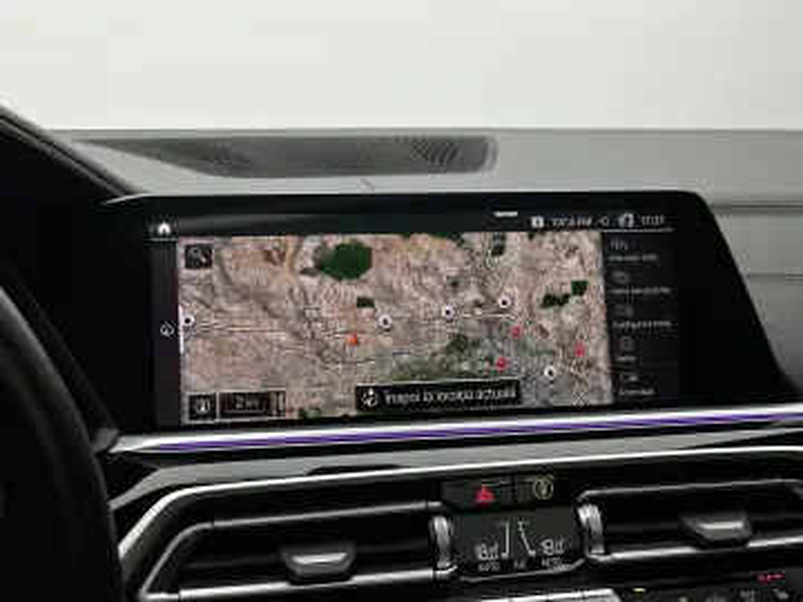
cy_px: 301
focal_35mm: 48
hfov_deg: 39.7
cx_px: 402
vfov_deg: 30.3
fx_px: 1113
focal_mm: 6.86
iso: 80
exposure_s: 1/76
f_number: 1.78
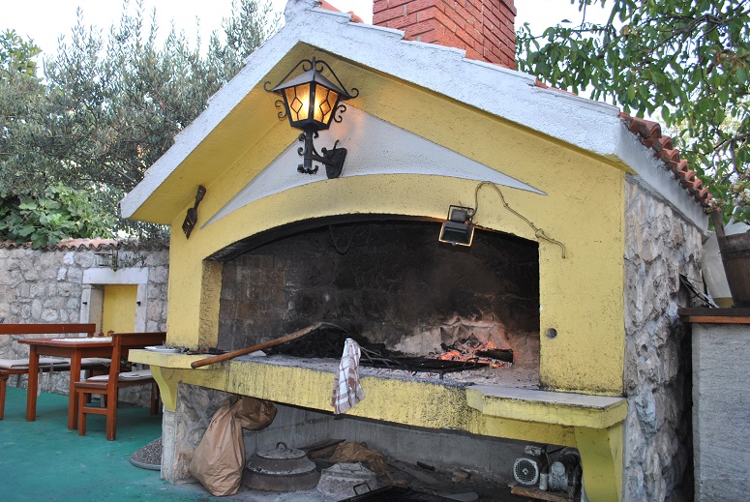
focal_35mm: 27
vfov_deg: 48.1
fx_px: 563
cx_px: 375
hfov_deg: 67.3
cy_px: 251
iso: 200
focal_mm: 18
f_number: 3.5
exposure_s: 1/80
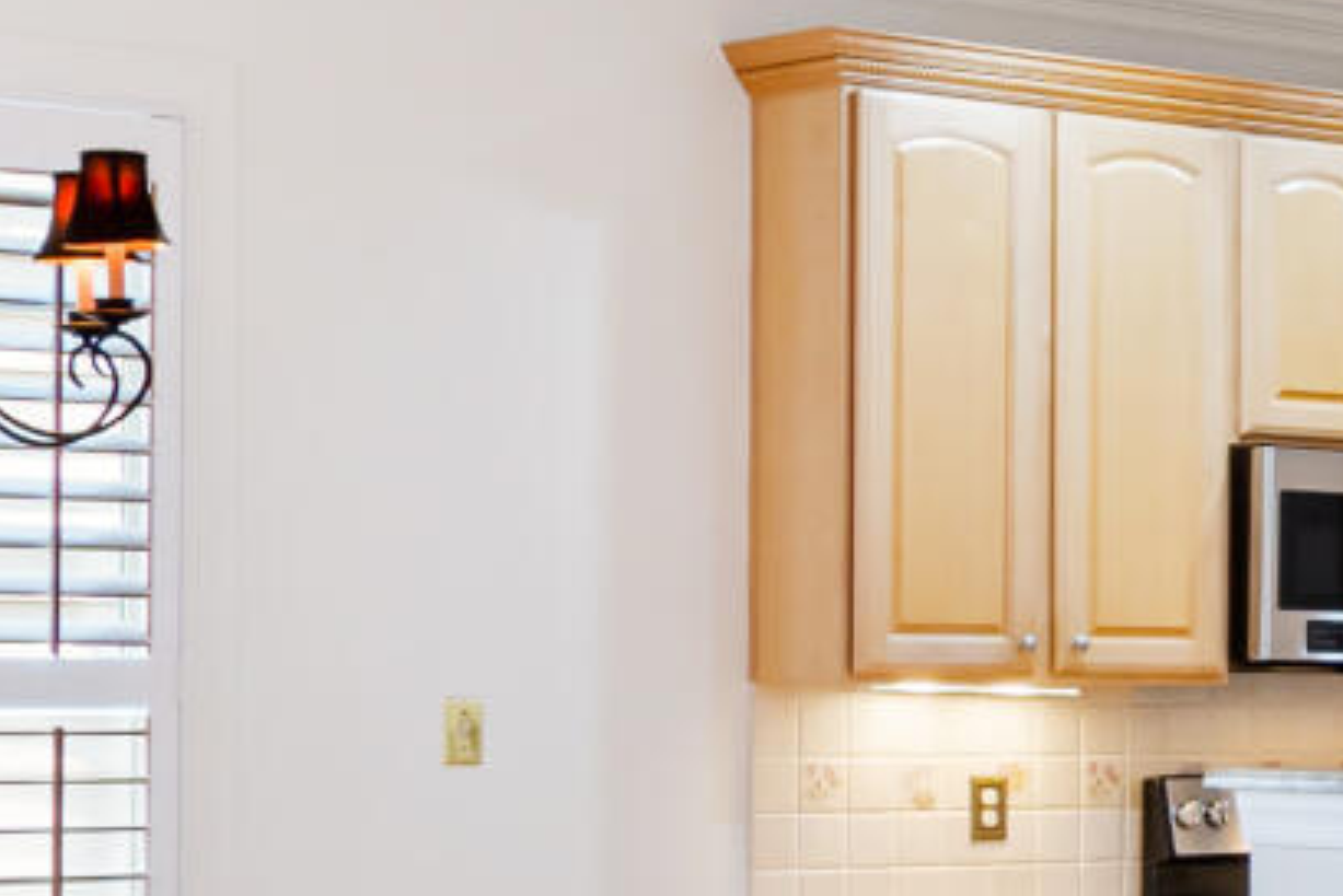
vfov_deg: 12.4
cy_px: 693
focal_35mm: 110
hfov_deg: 17.0
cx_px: 1950
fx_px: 4105
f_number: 8
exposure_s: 1/1.25
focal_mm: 10
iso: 100
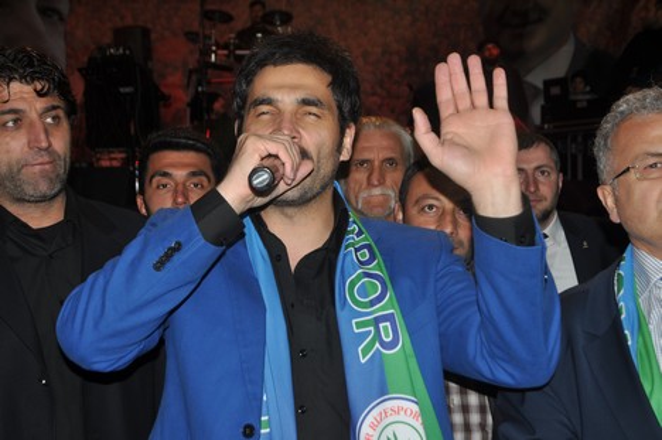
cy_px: 220
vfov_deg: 23.7
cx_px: 331
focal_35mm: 57
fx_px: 1047
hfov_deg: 35.1
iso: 200
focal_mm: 38
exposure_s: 1/60
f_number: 4.8
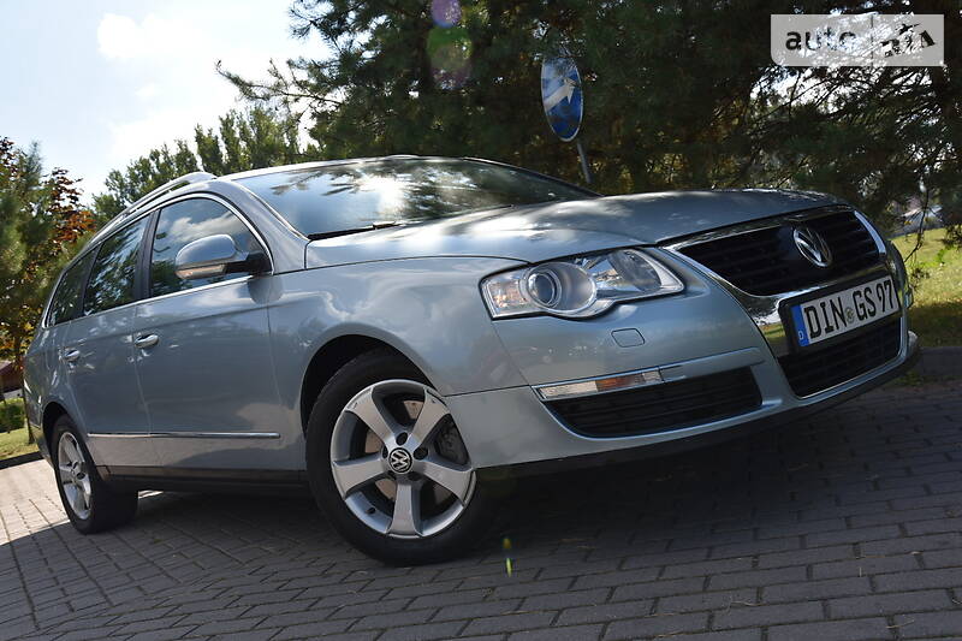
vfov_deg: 37.8
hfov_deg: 54.4
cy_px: 320
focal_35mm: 35
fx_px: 935
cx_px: 481
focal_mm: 35
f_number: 8
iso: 200
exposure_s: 1/250
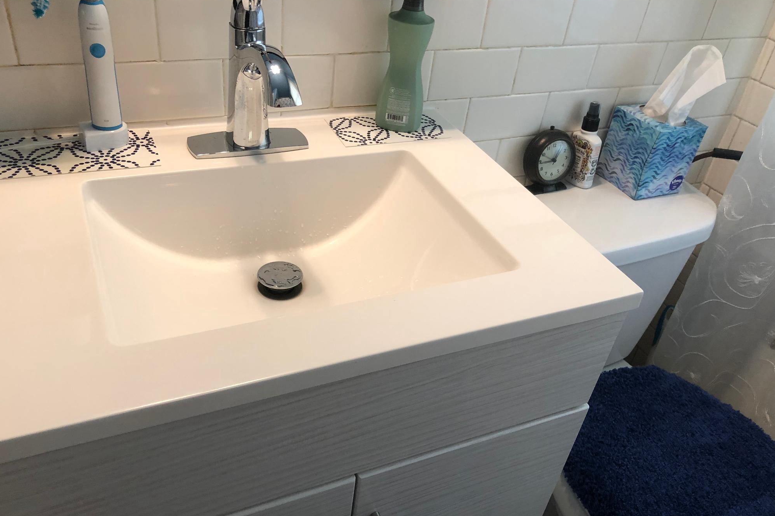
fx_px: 646
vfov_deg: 43.5
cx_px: 386
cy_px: 294
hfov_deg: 61.9
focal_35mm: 30
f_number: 1.8
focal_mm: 3.99
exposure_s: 1/17
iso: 40
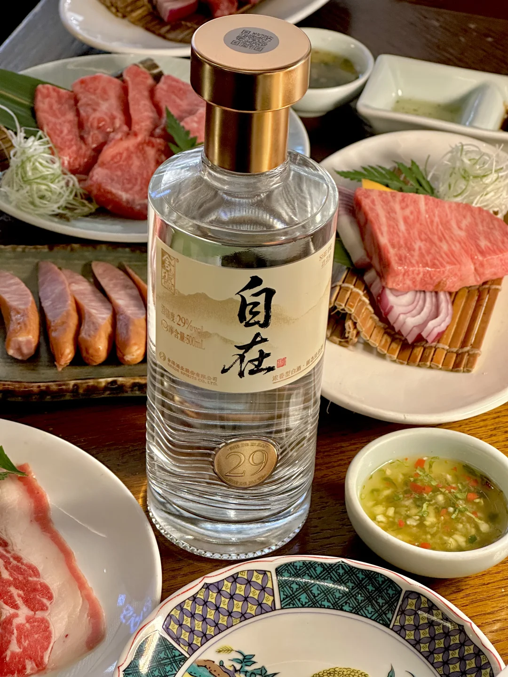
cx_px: 254
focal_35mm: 77
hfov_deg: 19.1
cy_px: 338
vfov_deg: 25.3
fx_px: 1507
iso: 400
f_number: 2.8
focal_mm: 9
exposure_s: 1/50
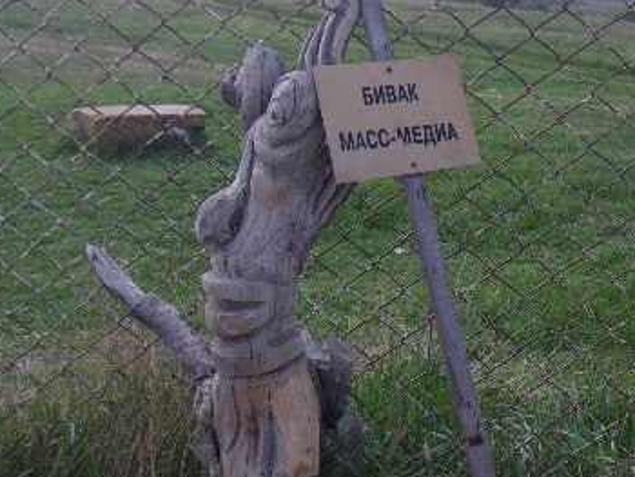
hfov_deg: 30.2
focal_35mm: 64
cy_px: 192
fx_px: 1175
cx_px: 292
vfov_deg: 22.9
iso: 50
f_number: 4.2
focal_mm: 5
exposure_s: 1/160
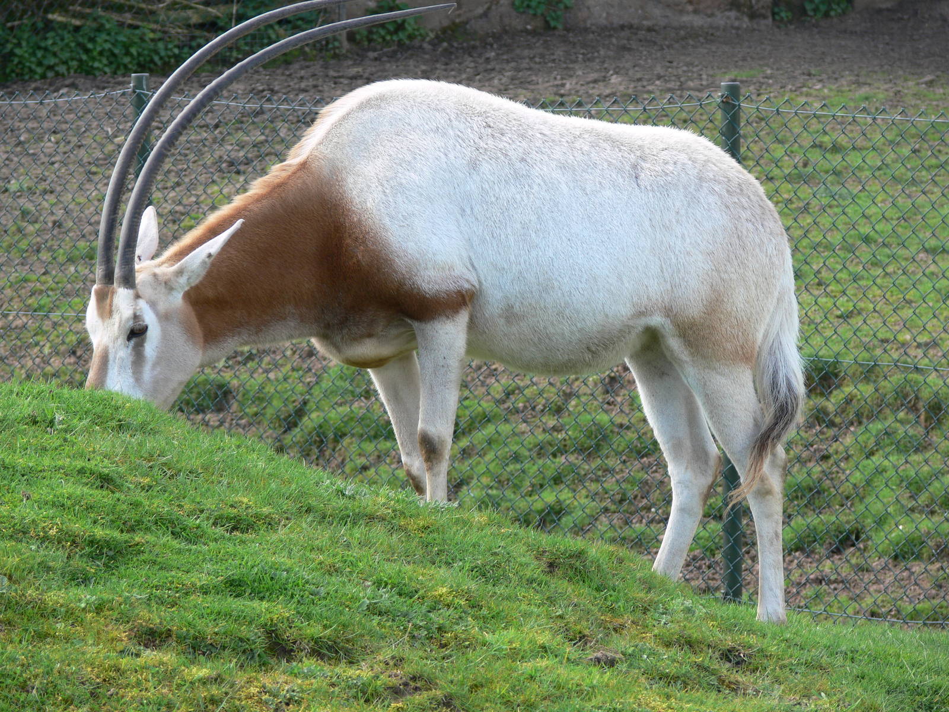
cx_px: 474
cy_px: 356
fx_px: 5812
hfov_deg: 9.3
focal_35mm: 212
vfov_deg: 7.0
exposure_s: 1/125
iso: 80
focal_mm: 44.8
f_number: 4.5
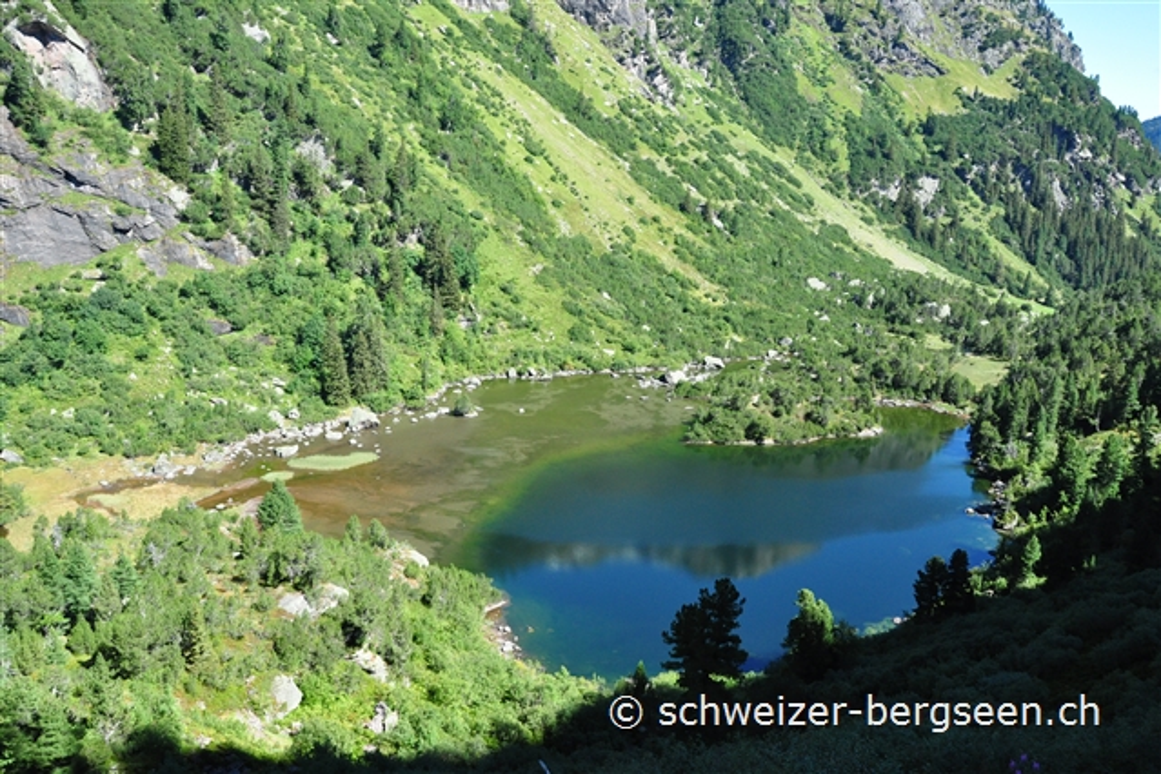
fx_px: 967
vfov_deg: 43.6
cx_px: 580
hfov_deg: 61.9
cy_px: 387
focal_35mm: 30
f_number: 10
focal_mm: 20
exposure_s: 1/400
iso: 800
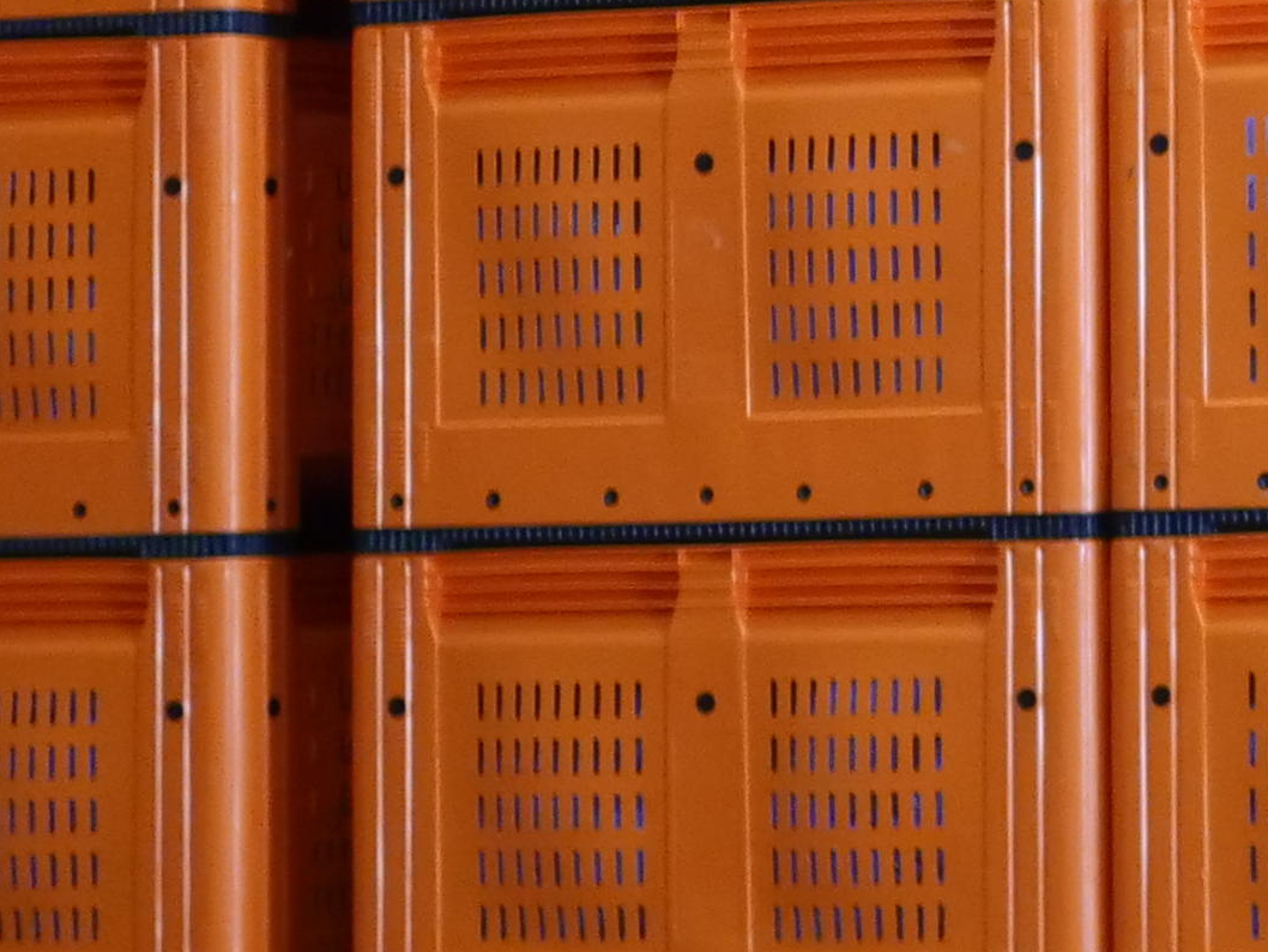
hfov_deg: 9.7
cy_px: 103
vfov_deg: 7.8
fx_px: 6925
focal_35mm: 189
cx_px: 2531
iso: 1250
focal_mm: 20
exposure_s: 1/60
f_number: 1.7
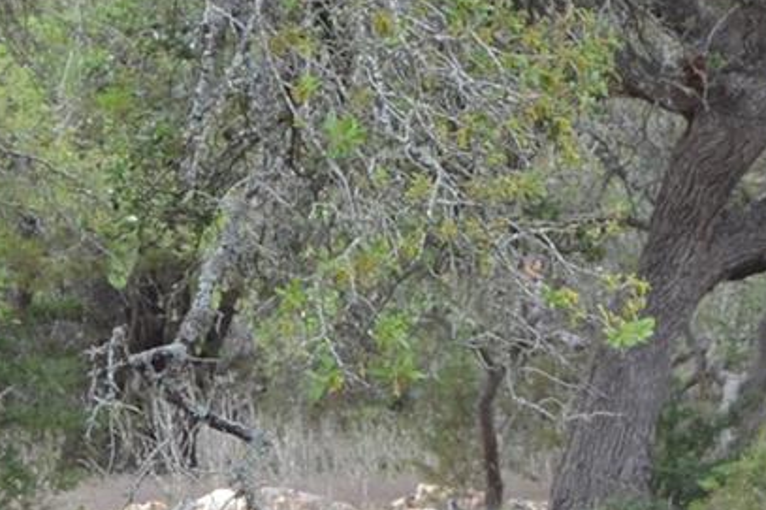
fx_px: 6423
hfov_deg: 6.8
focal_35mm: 302
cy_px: 389
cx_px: 638
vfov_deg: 4.5
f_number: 5.6
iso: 100
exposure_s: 1/125
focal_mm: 40
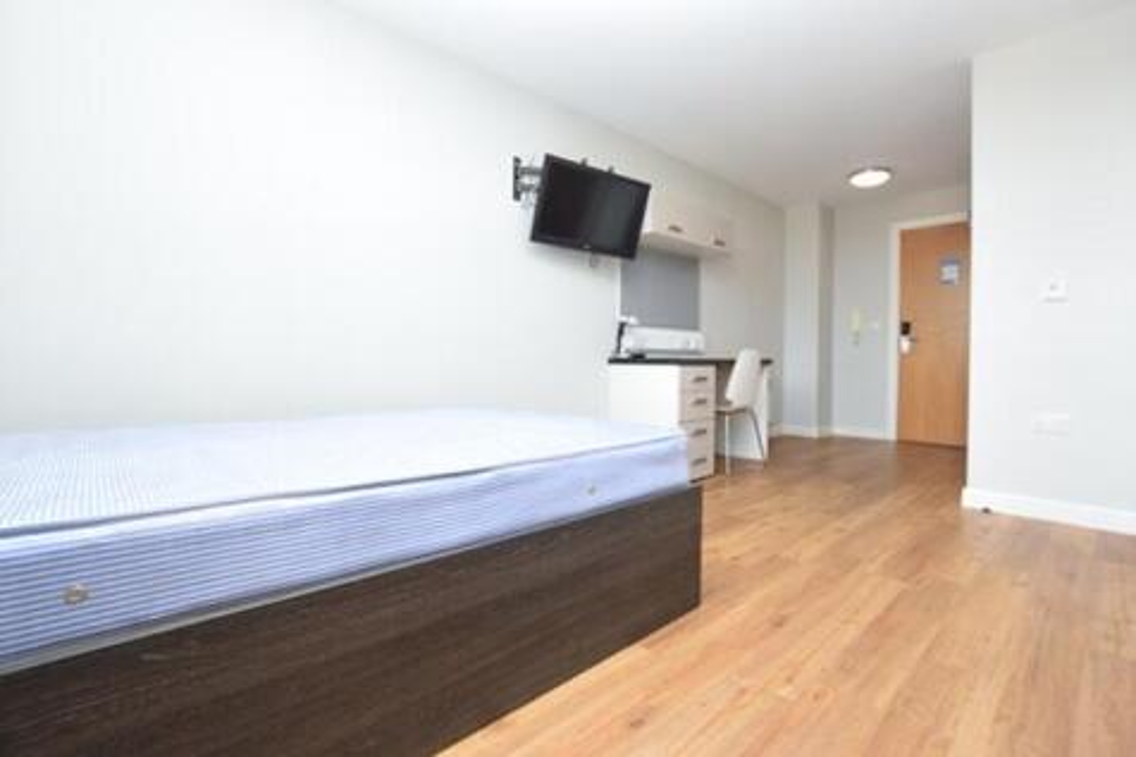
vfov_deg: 77.3
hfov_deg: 100.4
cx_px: 568
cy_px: 378
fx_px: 473
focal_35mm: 15
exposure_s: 1/100
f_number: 5
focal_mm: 10
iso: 800
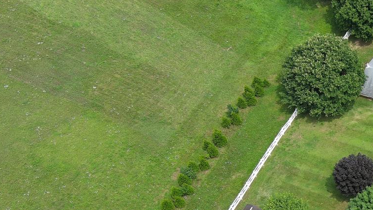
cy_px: 198
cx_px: 482
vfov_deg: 14.6
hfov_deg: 23.1
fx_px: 811
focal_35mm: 82
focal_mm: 10.57
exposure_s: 1/571
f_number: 2.8
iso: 100
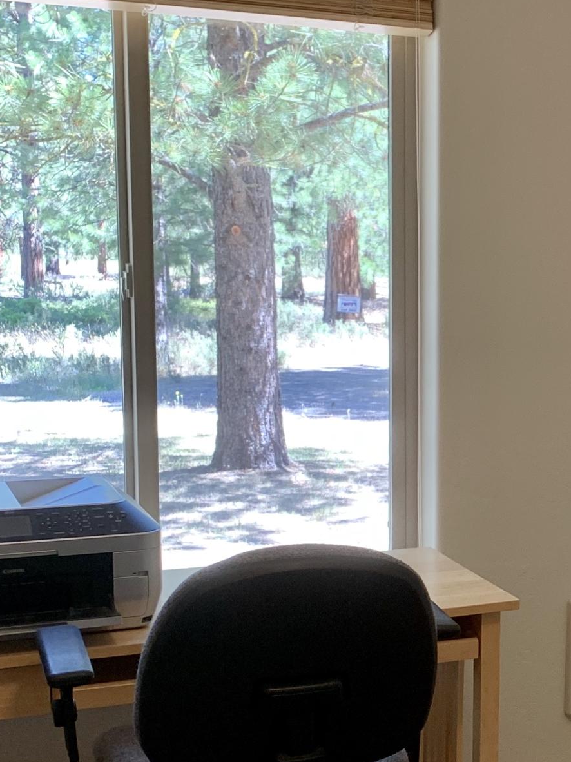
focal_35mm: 66
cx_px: 673
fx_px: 1452
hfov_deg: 20.8
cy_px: 460
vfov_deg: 29.3
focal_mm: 4.25
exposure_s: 1/60
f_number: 1.8
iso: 64
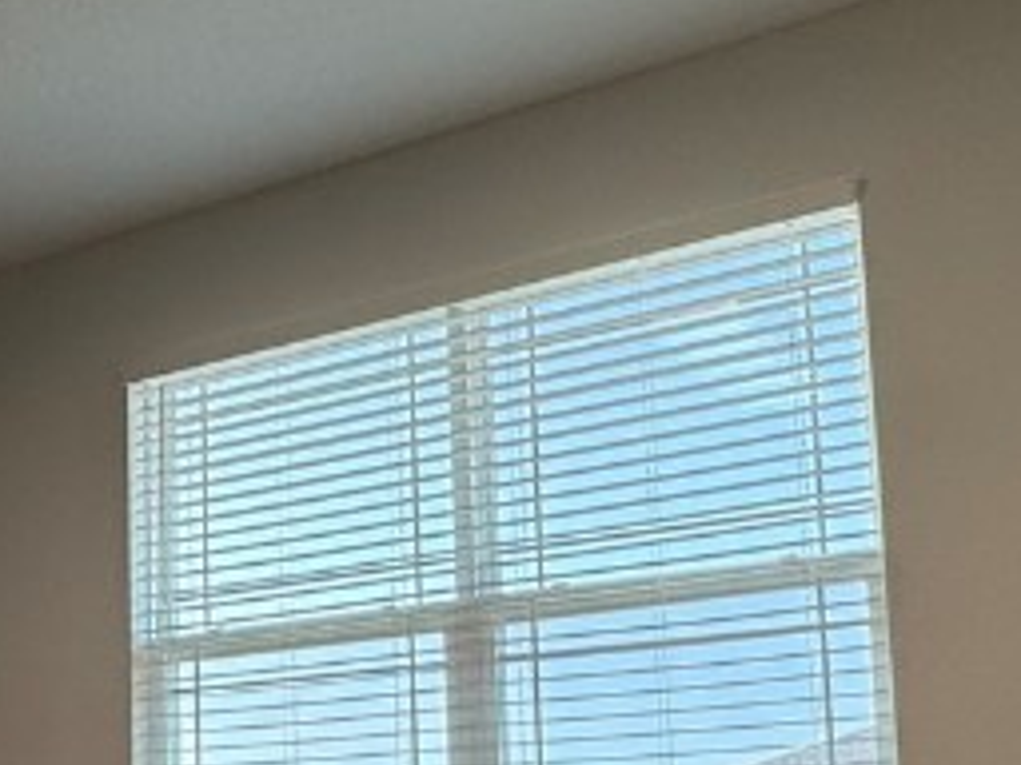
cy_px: 677
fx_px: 1652
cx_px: 168
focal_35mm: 56
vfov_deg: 25.4
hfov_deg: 33.1
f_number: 2.2
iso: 50
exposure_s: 1/120
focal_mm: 2.22
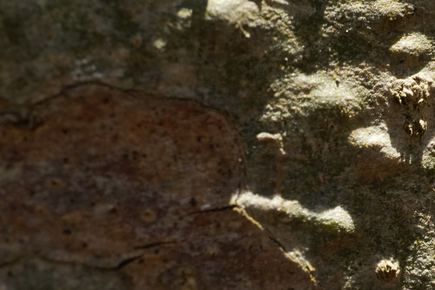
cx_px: 409
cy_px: 206
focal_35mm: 361
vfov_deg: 3.8
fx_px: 4362
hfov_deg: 5.7
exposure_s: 1/200
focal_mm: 119
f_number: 16
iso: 800
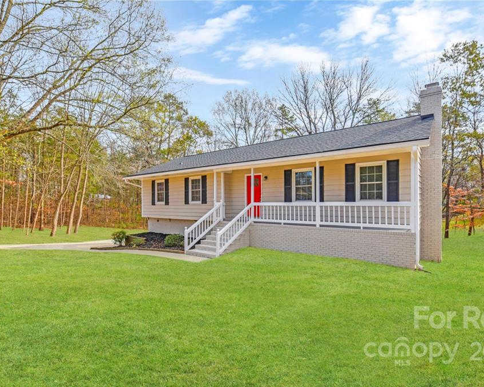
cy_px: 194
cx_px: 243
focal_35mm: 17
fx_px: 243
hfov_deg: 89.7
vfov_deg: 77.0
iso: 200
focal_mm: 15
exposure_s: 1/200
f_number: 8
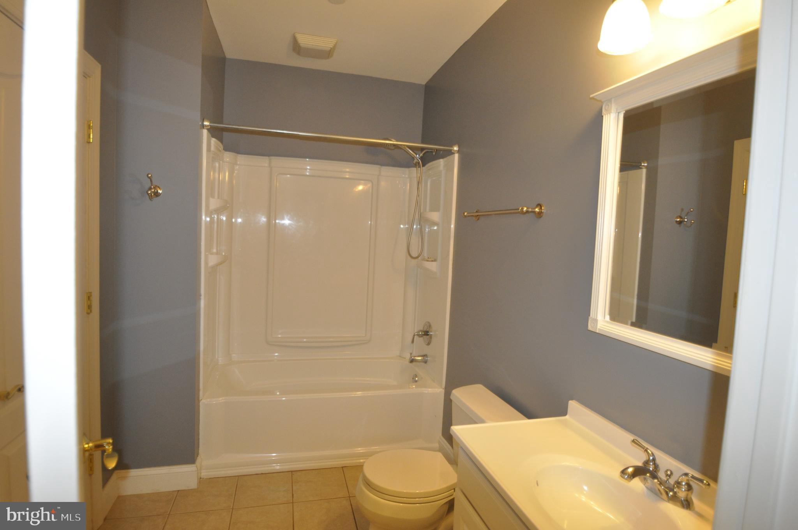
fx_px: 398
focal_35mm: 18
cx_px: 399
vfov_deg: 67.2
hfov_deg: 90.1
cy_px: 265
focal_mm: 12
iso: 800
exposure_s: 1/60
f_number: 3.8
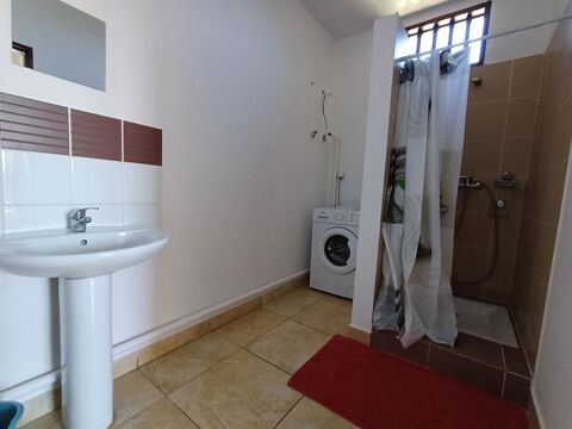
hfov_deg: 94.5
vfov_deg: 78.1
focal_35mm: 16
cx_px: 286
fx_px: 264
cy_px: 214
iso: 200
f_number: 2.2
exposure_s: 1/50
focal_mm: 1.64
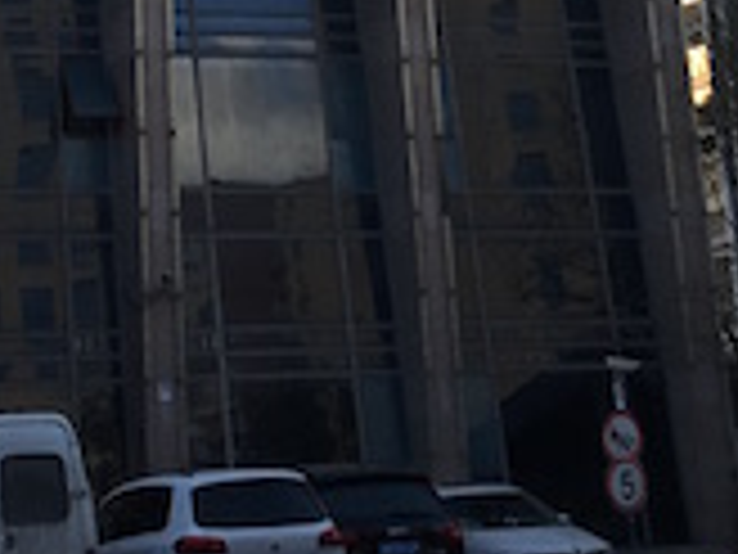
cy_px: -473
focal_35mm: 113
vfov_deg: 12.0
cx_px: 270
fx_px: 2409
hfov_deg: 17.4
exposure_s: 1/413
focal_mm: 4.15
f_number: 2.2
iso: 25
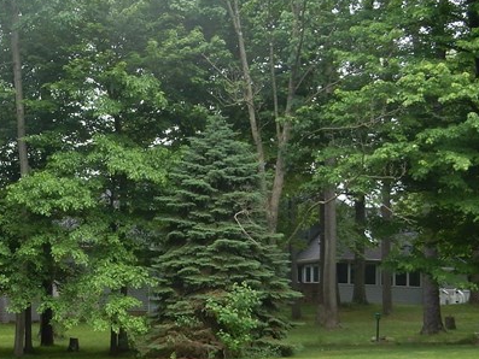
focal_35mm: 111
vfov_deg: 13.3
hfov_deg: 17.2
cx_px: -36
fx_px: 1536
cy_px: 216
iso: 125
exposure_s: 1/100
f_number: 4.2
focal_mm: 7.6
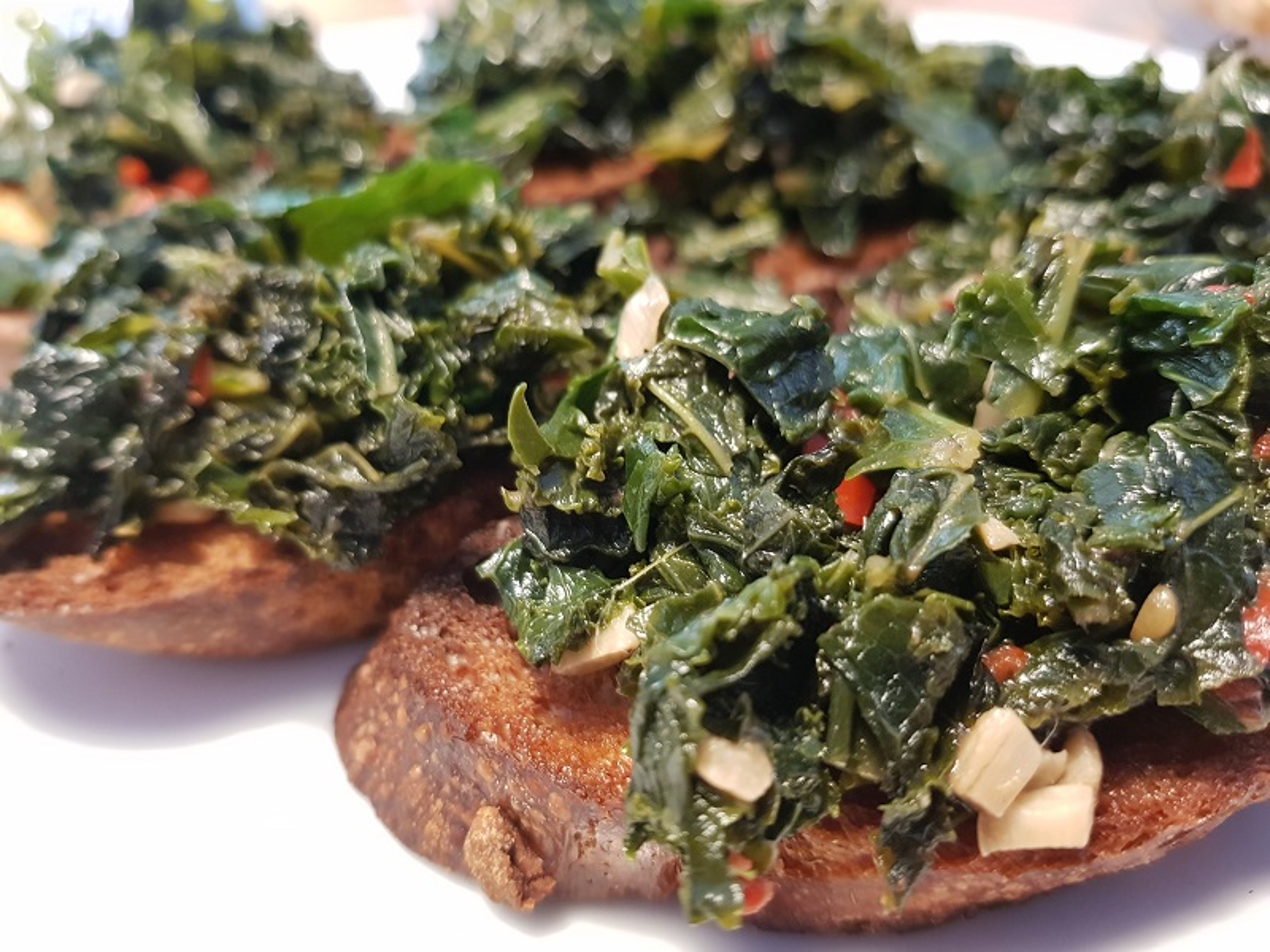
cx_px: 635
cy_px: 476
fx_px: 954
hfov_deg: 67.3
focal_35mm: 26
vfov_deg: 53.1
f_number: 1.7
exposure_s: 1/23
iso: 200
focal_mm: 4.2
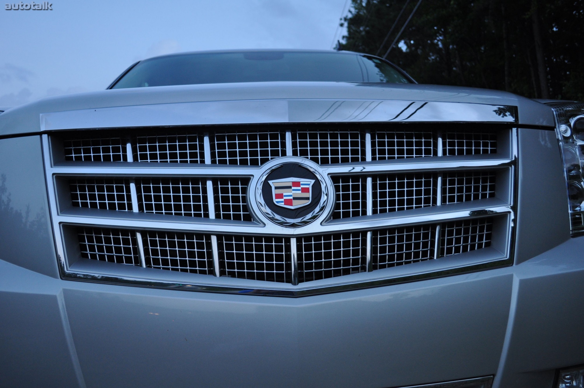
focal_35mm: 36
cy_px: 194
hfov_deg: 53.2
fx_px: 583
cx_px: 292
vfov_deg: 36.8
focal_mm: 24
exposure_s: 1/60
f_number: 4
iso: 560
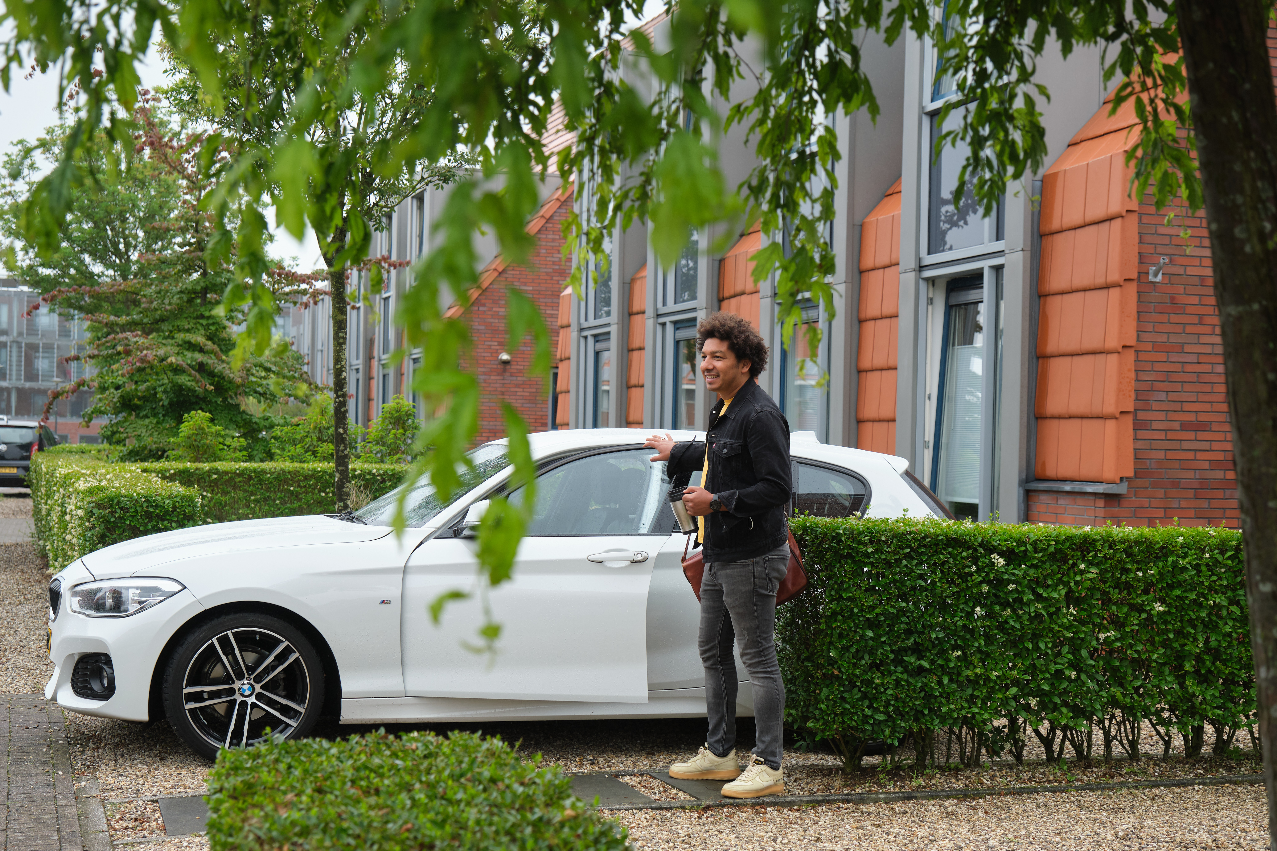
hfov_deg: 41.1
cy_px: 426
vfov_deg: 28.1
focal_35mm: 48
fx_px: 1702
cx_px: 638
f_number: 3.6
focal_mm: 32.1
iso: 250
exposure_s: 1/400
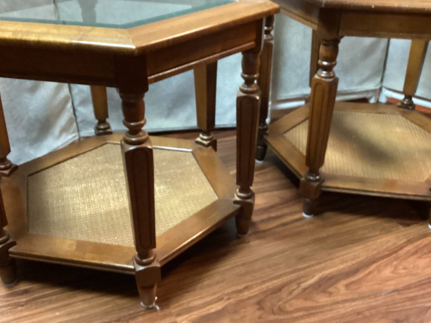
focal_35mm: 39
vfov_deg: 36.8
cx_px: 230
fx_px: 486
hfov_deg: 47.8
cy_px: 164
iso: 640
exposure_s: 1/30
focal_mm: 3.3
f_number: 2.4
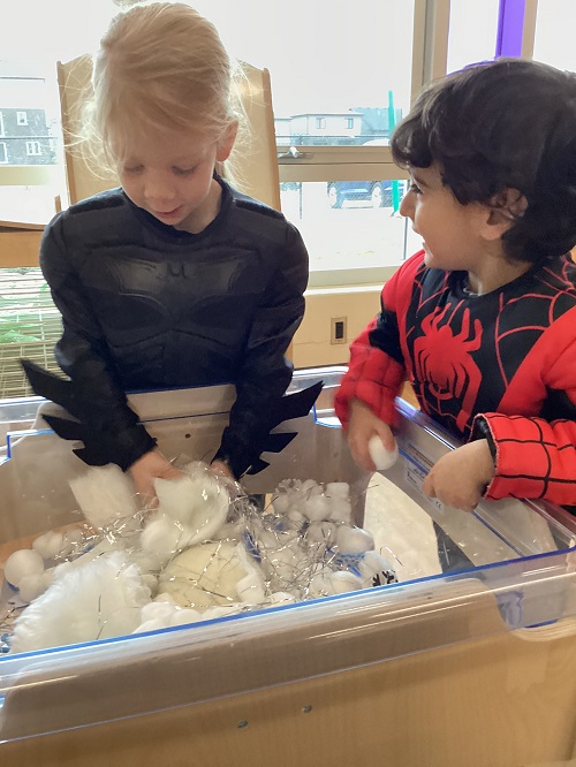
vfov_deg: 58.3
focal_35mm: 31
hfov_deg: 45.5
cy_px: 384
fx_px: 687
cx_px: 288
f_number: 2.4
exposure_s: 1/33
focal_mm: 3.3
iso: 250
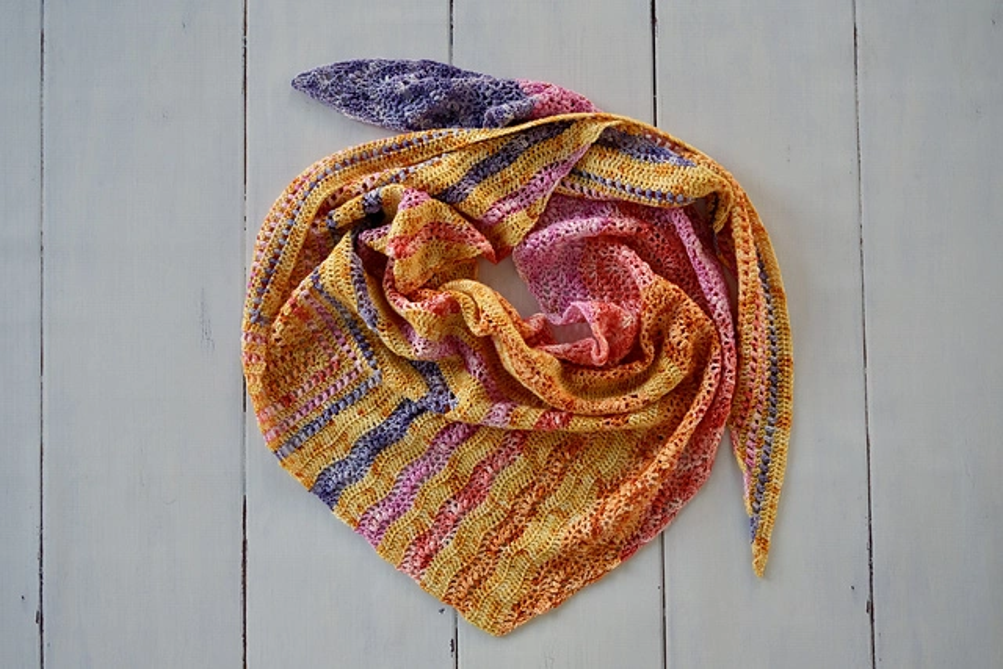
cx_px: 502
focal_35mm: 35
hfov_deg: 54.4
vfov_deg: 37.9
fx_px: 975
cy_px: 334
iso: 1250
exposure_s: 1/100
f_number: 4
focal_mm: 23.5
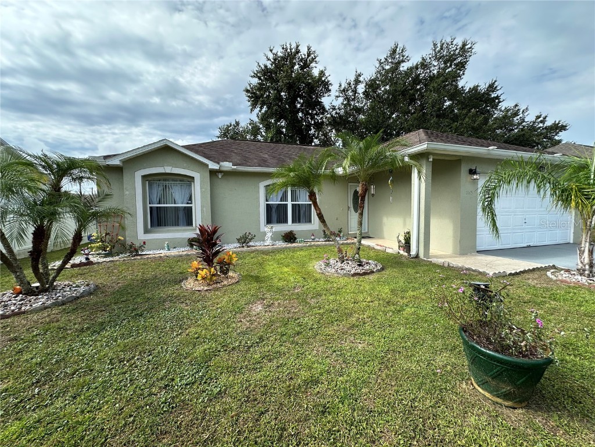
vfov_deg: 85.7
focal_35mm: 14
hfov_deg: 102.1
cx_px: 298
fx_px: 241
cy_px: 224
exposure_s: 1/979
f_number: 2.2
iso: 50
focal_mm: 2.22
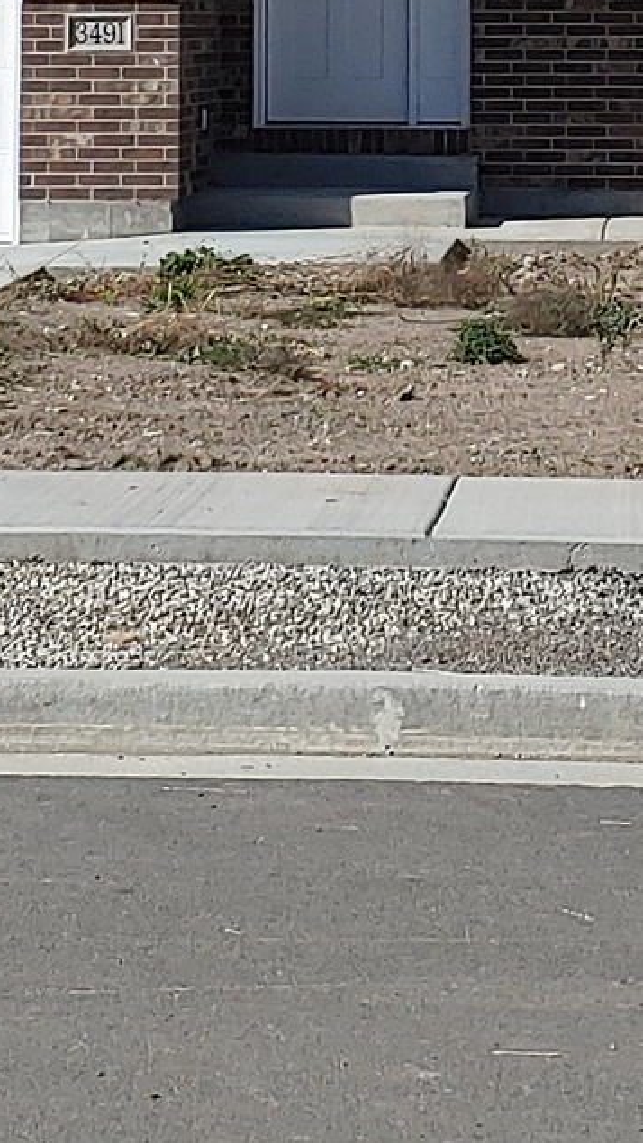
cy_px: -121
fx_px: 3730
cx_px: 384
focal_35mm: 123
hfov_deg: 9.9
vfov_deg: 16.9
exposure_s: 1/5000
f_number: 1.5
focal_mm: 4.23
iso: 50
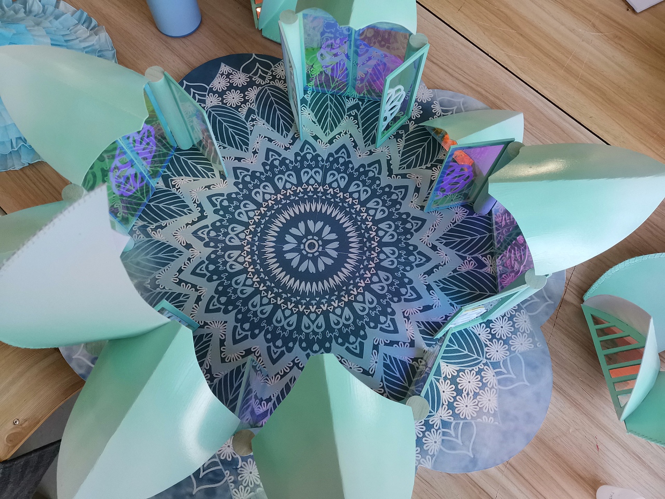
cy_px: 250
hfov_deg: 65.3
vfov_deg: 51.4
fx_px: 519
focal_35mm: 27
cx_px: 332
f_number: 1.8
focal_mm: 3.95
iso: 100
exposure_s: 1/100
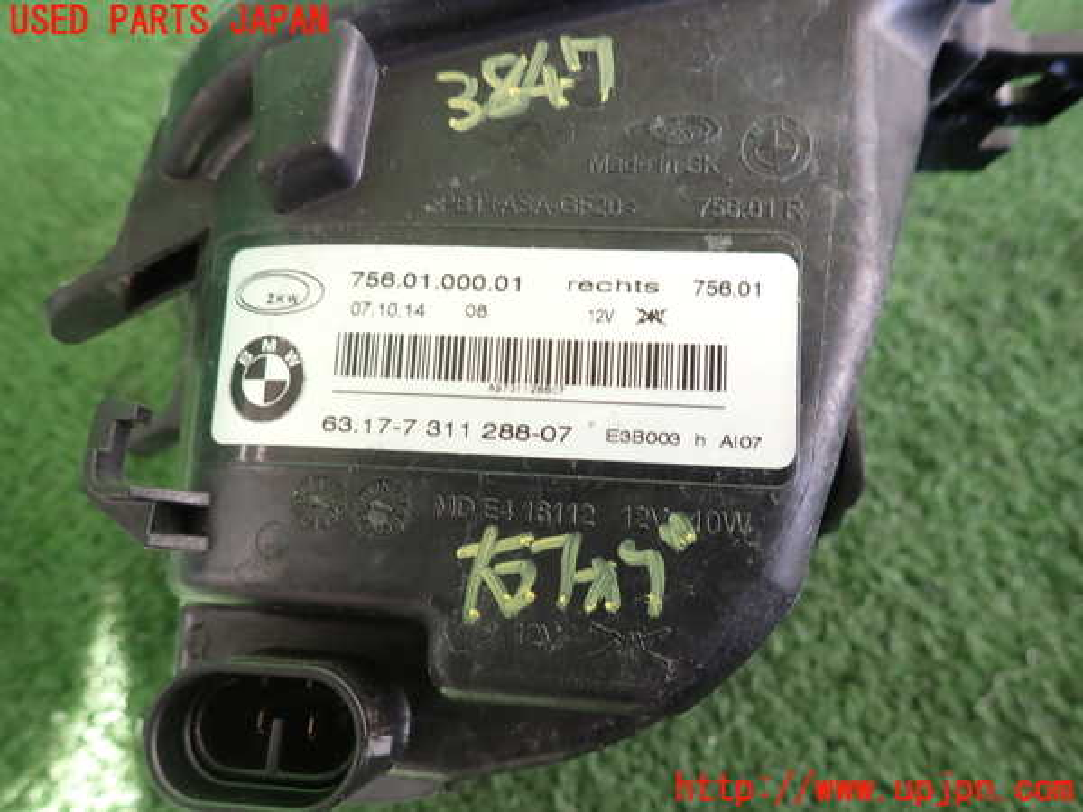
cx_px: 542
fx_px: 782
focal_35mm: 25
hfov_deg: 69.4
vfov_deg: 54.9
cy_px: 406
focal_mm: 4.5
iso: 160
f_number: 2
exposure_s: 1/60
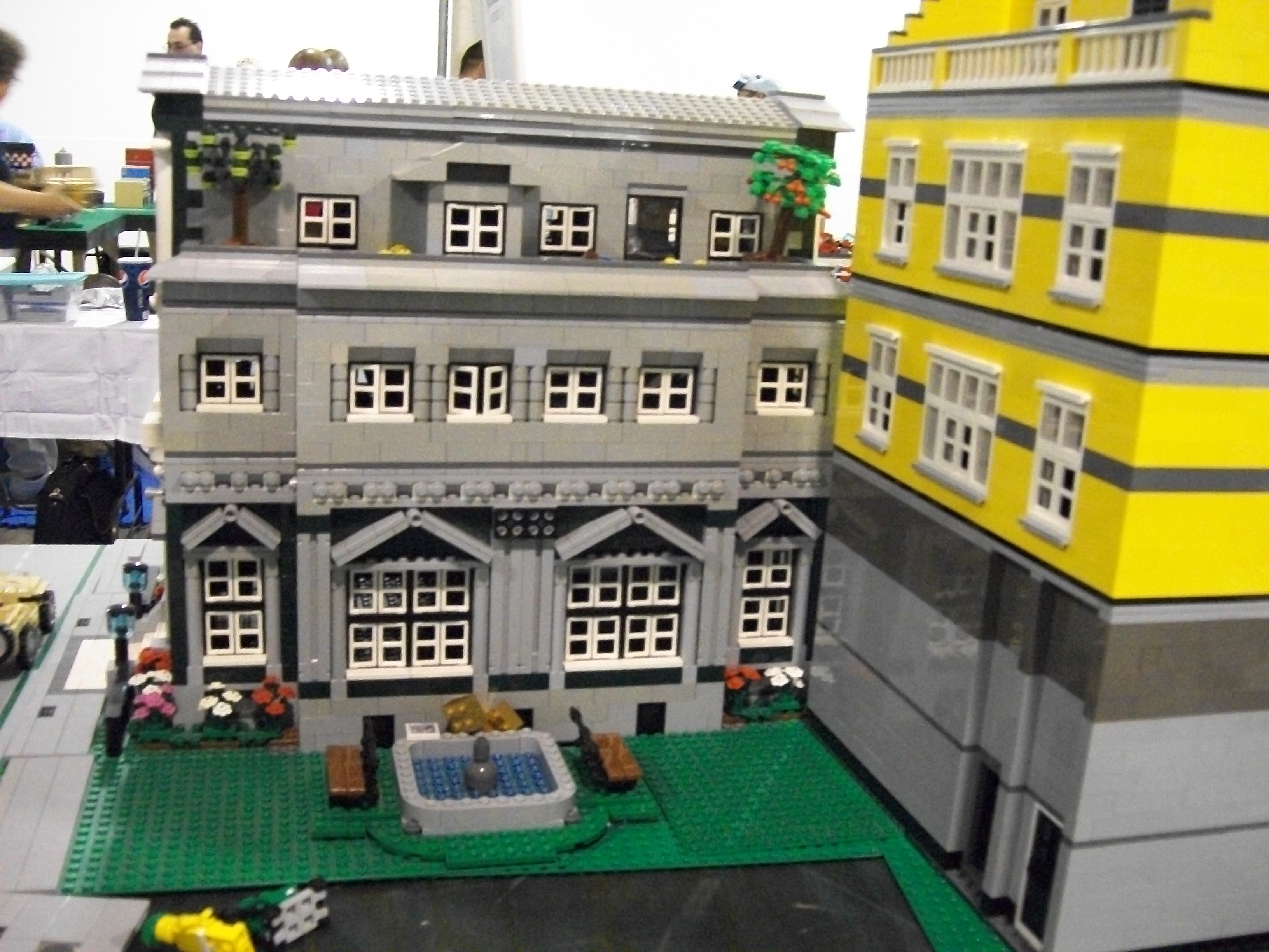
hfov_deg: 51.4
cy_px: 476
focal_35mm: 36
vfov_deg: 39.7
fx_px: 1320
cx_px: 634
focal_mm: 6
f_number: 2.7
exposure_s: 1/20
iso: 640
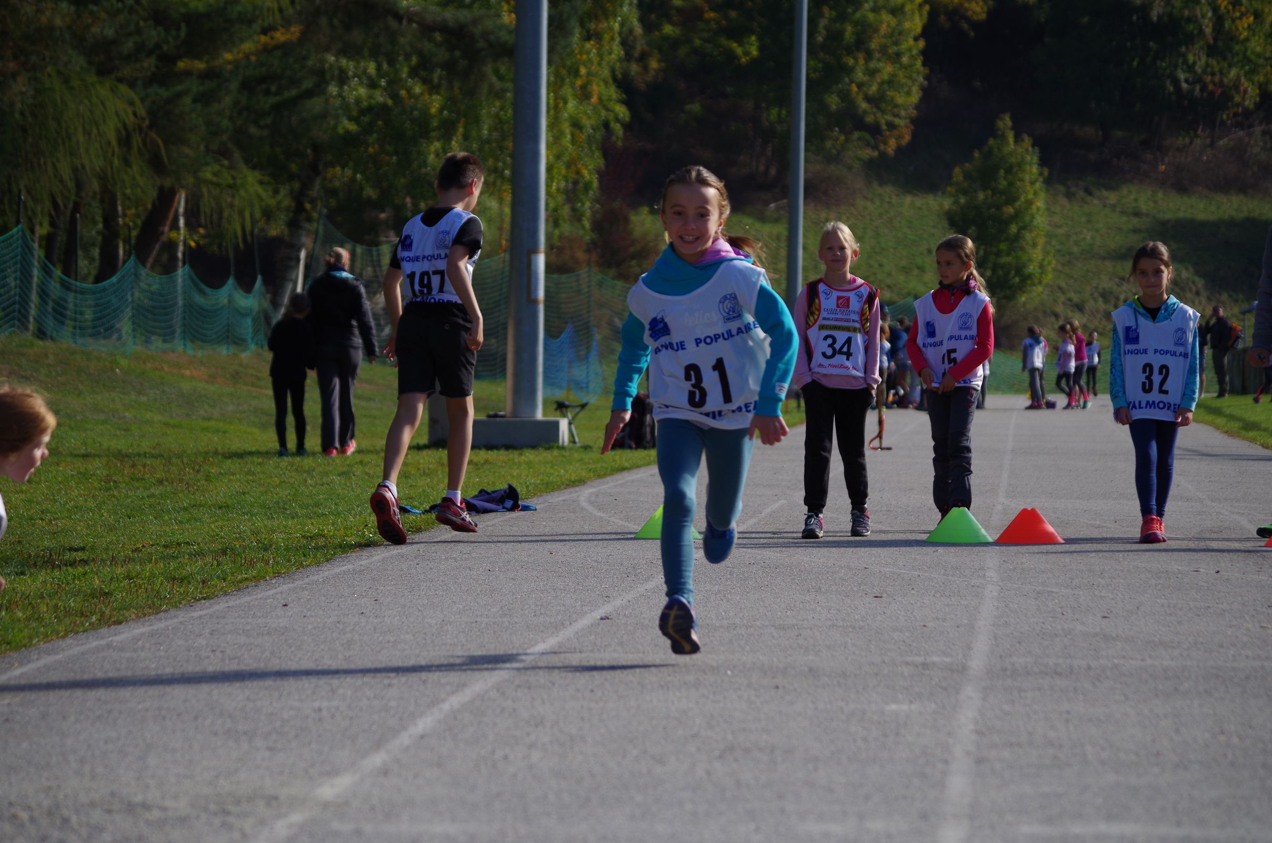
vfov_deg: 8.7
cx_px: 636
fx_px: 5536
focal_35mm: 157
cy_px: 422
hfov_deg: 13.1
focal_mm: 105
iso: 200
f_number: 4.5
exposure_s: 1/640
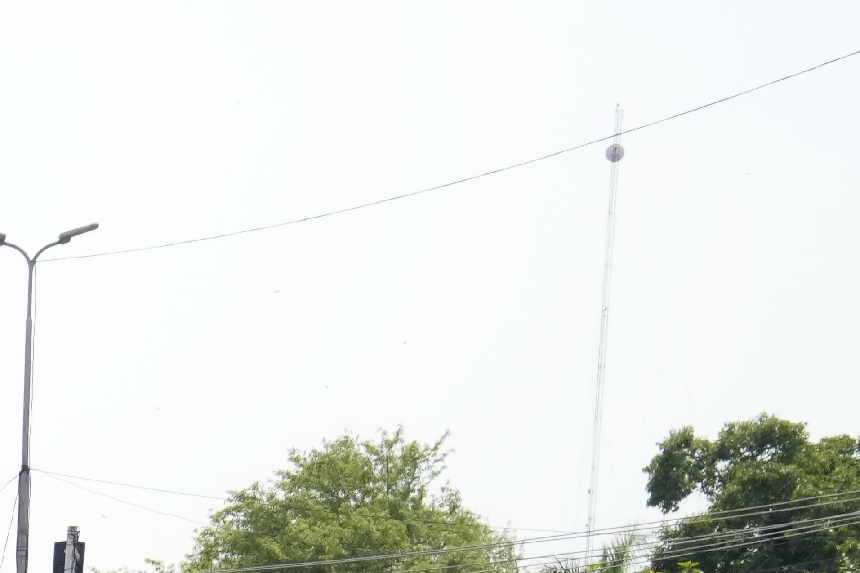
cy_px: 1165
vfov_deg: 9.7
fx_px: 3129
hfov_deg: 12.9
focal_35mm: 131
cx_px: -1026
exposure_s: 1/800
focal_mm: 29
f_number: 10
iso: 1000
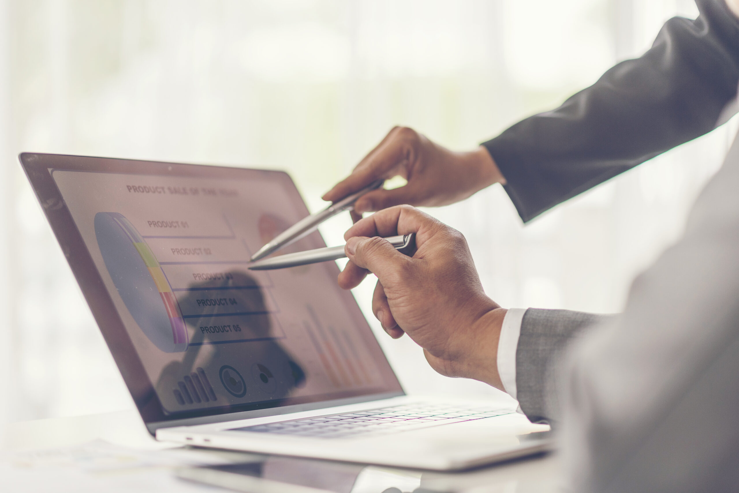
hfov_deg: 23.9
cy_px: 246
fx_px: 1745
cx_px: 370
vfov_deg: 16.1
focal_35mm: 85
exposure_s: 1/250
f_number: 1.8
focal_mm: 85
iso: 160
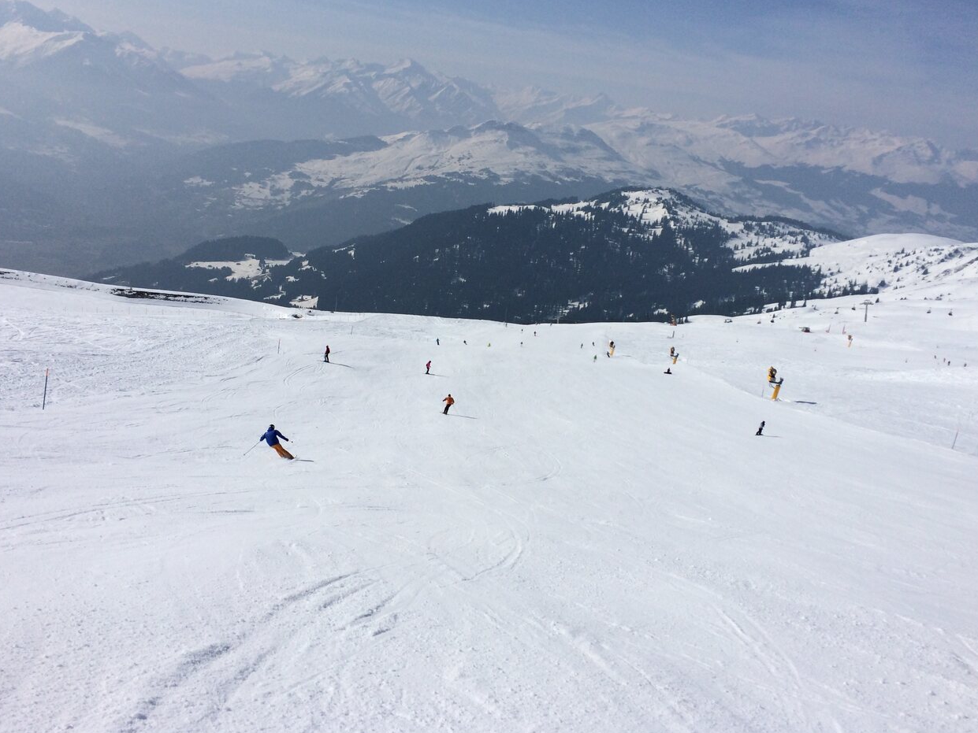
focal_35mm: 33
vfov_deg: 42.9
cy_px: 351
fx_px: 932
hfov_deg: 55.3
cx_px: 492
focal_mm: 4.12
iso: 40
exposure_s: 1/10309
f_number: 2.2
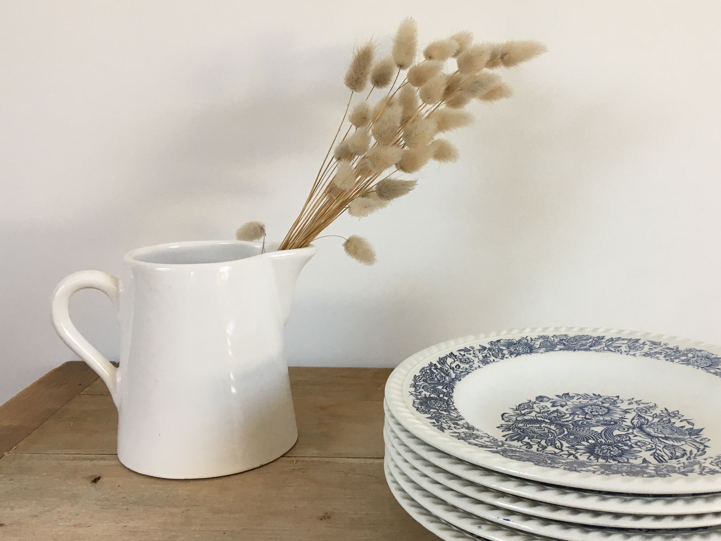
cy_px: 300
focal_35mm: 40
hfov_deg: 46.4
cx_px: 449
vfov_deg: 35.9
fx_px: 833
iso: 32
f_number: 2.2
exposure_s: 1/33
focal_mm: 4.15
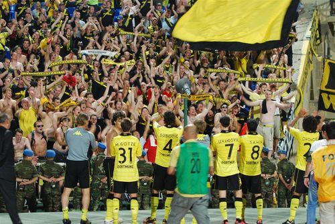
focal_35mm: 112
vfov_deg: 12.2
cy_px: 112
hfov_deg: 18.2
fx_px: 1047
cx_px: 168
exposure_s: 1/30
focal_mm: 75
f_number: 2.8
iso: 400
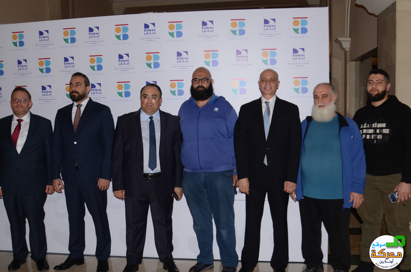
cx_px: 206
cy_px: 136
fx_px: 410
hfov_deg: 53.2
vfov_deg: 36.7
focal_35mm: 36
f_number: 4.5
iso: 250
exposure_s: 1/250
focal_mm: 24
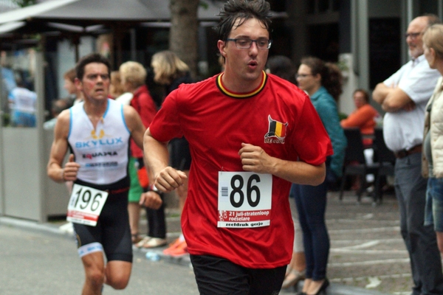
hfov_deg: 13.7
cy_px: 148
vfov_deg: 9.1
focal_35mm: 150
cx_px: 222
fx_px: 1846
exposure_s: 1/2000
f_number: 5
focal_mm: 100
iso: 2000
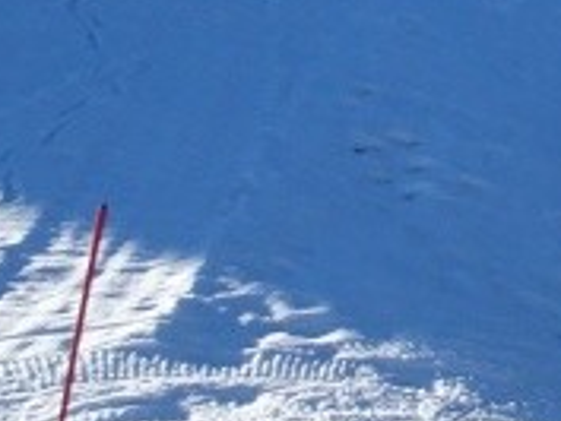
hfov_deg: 11.3
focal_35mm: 139
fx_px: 2254
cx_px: 1420
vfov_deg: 9.7
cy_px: -500
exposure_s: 1/800
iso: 80
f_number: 3.5
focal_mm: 4.1
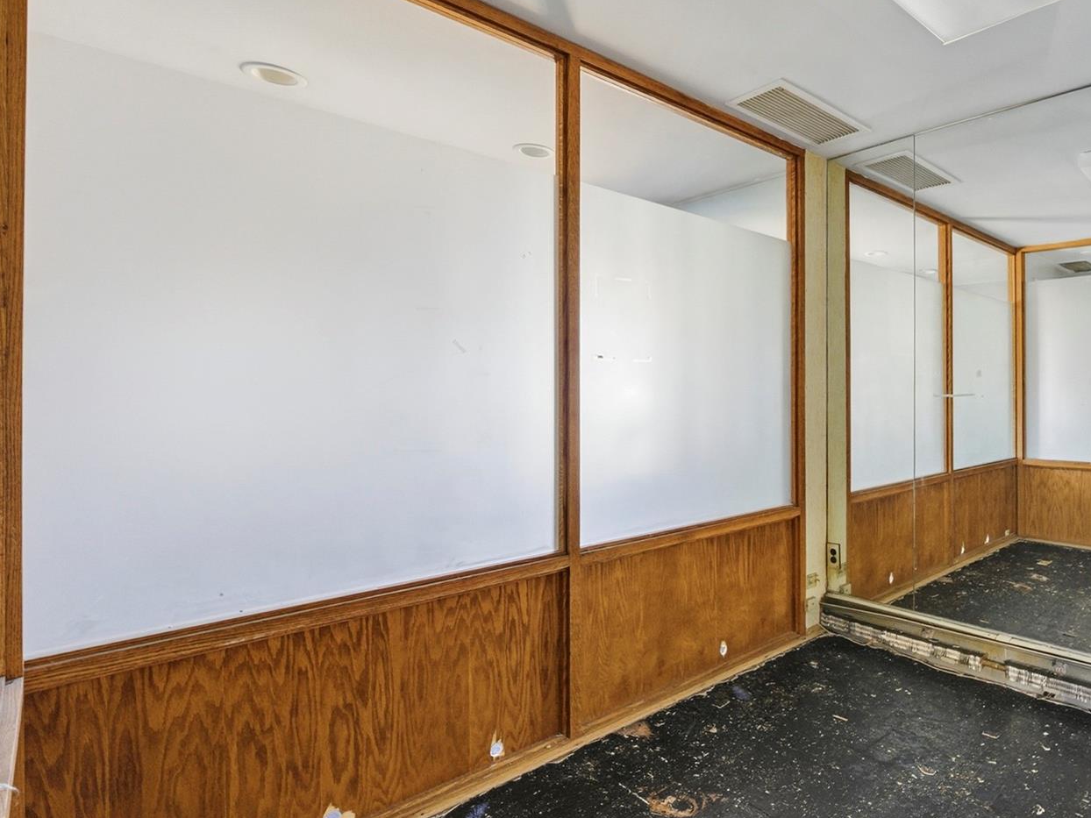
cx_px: 786
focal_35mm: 19
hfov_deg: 79.7
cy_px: 395
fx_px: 599
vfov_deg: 68.7
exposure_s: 1/25
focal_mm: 12
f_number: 9
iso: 800
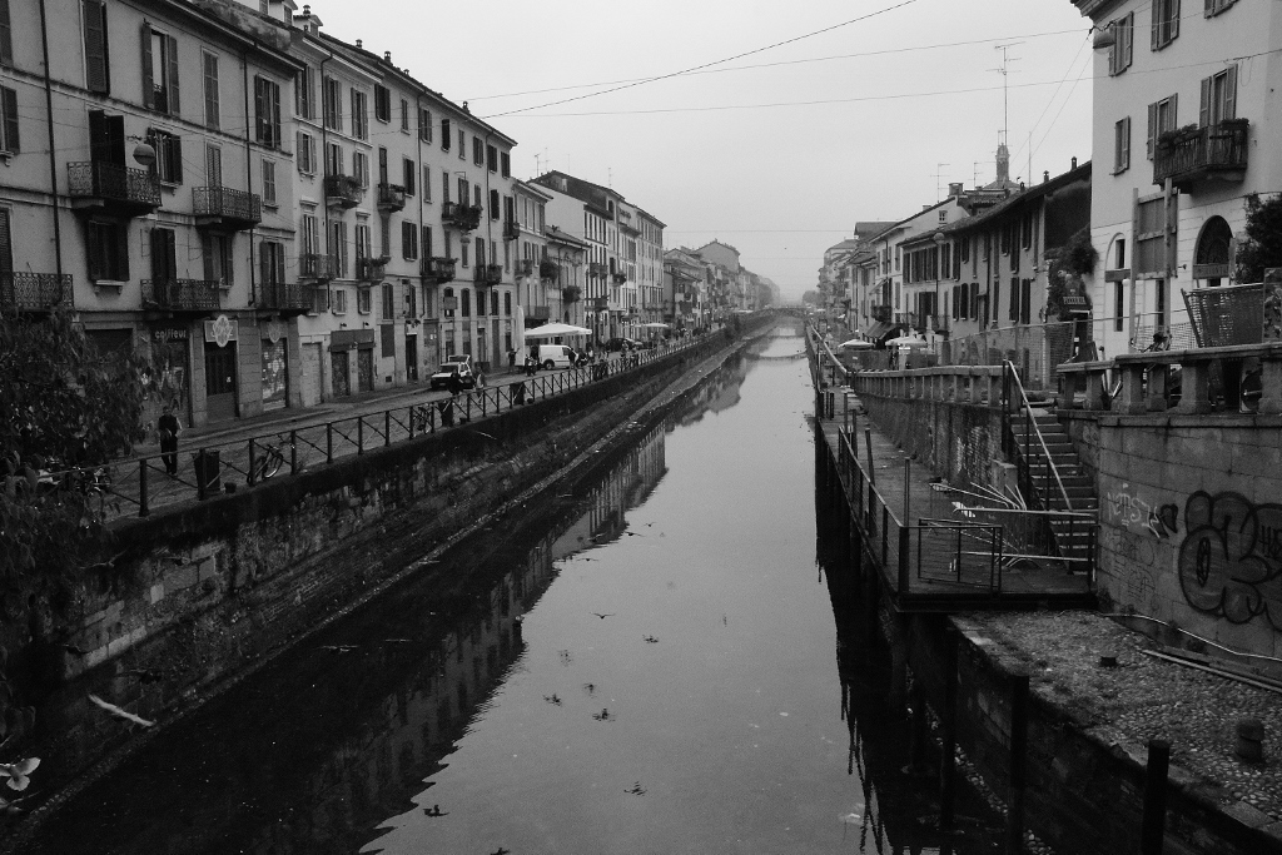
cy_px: 428
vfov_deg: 41.7
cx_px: 641
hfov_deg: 59.5
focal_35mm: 32
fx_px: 1122
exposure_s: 1/1250
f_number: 16
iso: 6400
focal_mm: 21
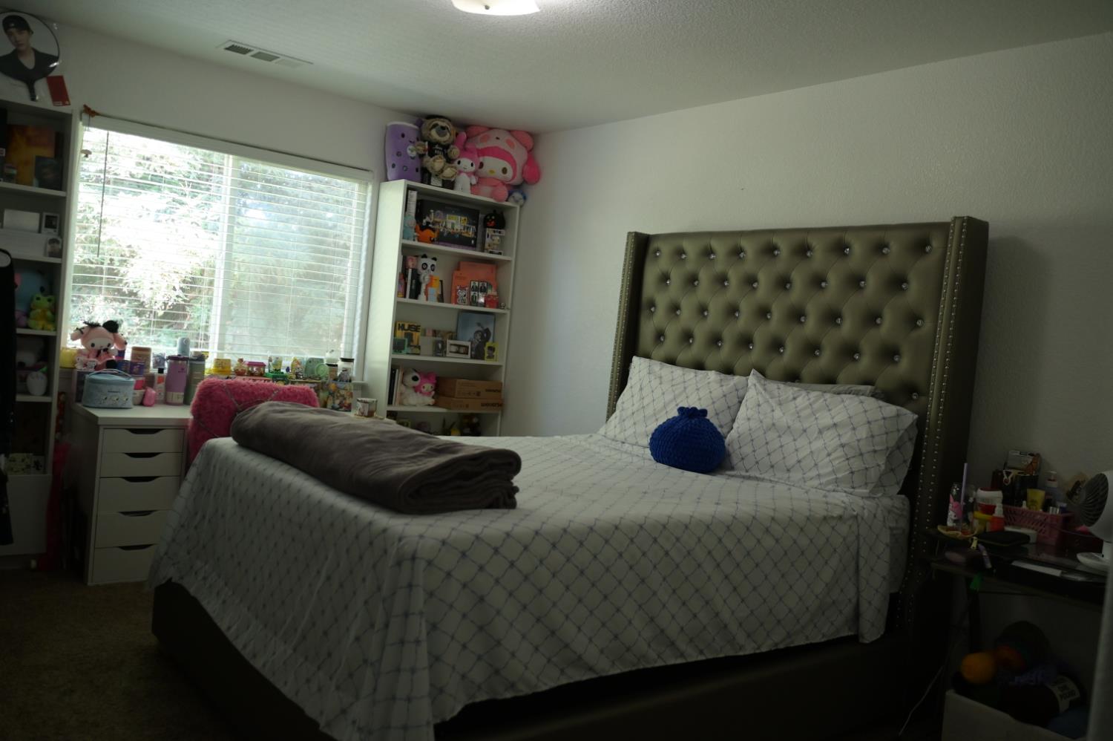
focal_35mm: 28
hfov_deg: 65.5
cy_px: 370
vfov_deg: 46.3
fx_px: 865
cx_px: 556
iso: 2000
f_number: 2.8
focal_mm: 28
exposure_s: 1/200
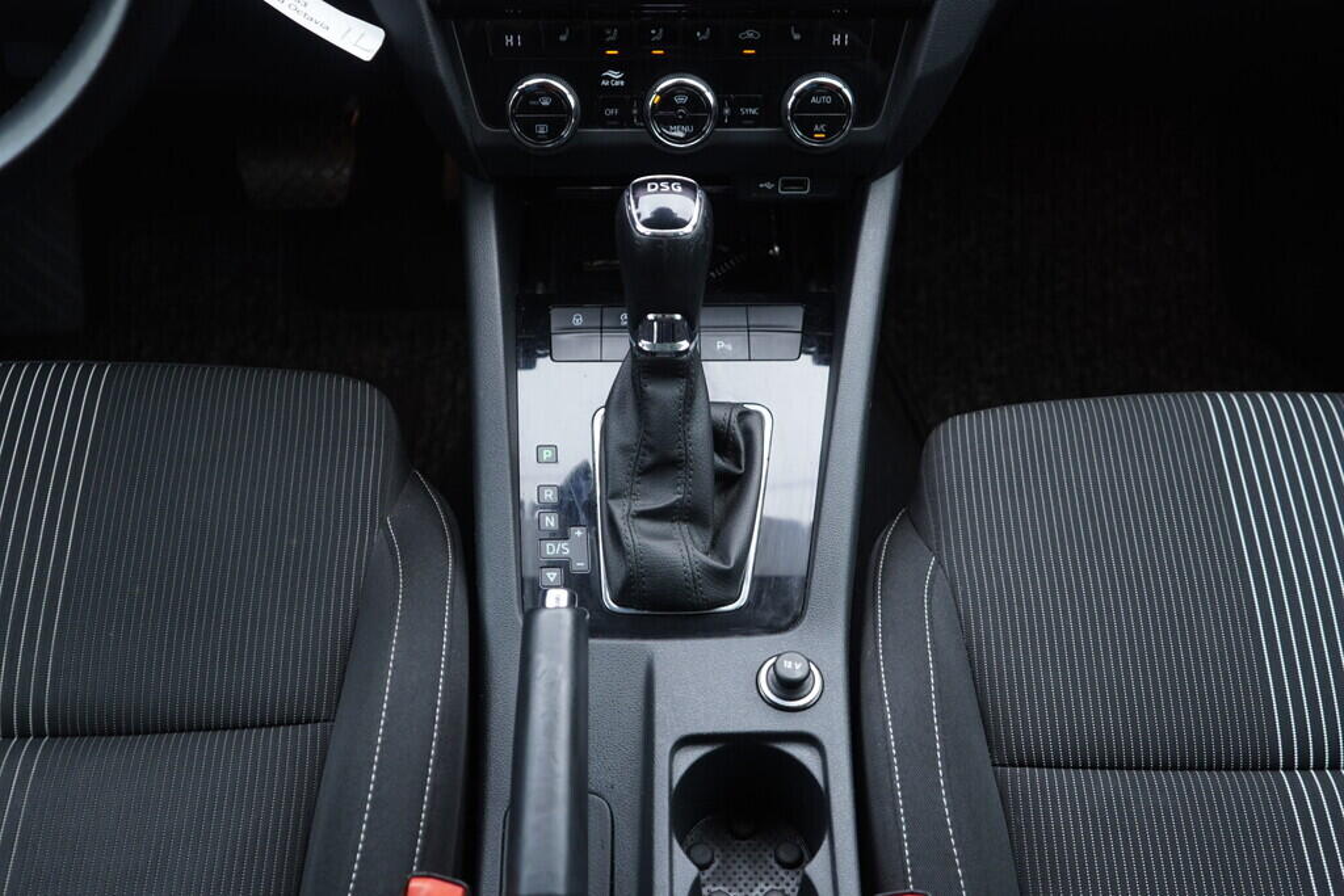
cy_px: 448
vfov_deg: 36.9
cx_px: 672
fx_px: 1344
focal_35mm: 36
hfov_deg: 53.1
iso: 320
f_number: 2.8
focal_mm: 24
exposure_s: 1/40
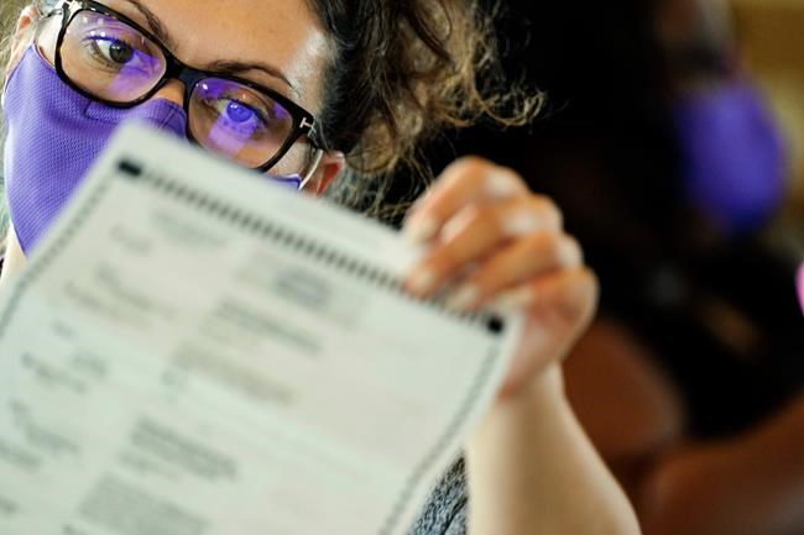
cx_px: 402
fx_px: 8864
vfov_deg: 3.5
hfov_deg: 5.2
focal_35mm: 397
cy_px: 268
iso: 2500
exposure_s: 1/200
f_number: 5.6
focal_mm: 397
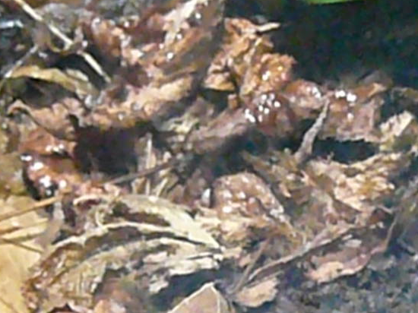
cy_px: 329
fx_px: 5166
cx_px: 378
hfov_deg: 4.6
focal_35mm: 428
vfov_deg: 3.5
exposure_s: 1/100
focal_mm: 24.6
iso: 3200
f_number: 3.6
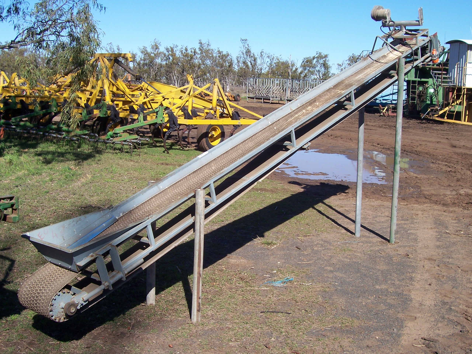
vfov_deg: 34.3
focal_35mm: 42
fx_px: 573
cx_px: 236
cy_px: 177
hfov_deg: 44.8
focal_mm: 7
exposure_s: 1/350
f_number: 5.6
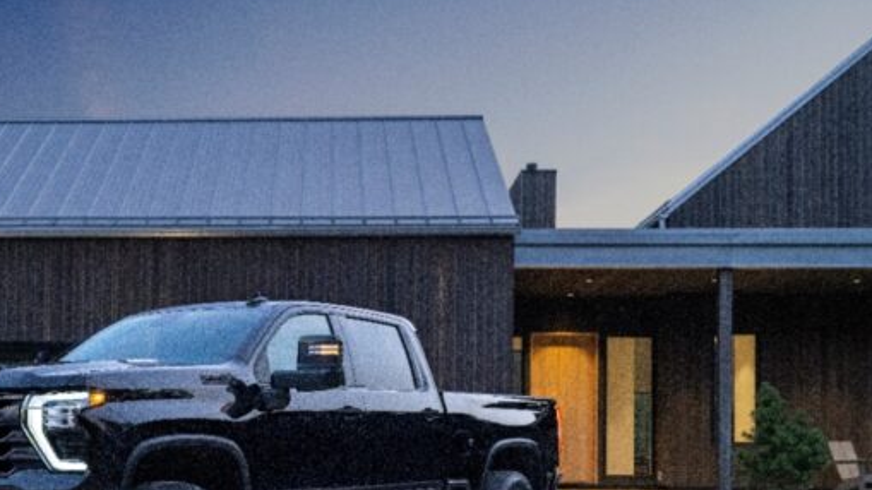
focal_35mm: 51
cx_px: 247
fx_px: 1179
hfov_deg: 39.8
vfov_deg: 22.9
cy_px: 437
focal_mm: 38.9
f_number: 5.6
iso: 6400
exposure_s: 1/40
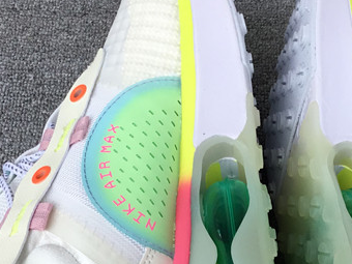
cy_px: 201
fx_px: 834
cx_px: 254
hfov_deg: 23.6
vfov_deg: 17.9
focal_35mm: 82
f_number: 2.4
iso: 25
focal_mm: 3.3
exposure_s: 1/362
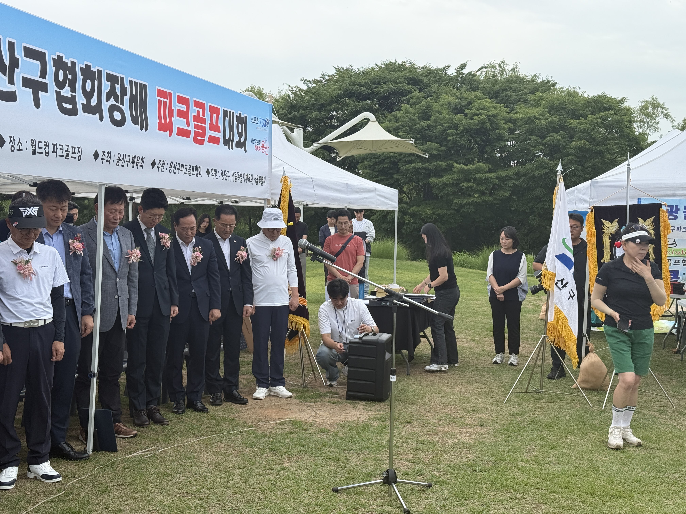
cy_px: 257
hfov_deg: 39.7
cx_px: 343
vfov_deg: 30.3
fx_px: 951
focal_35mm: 48
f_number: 1.78
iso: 100
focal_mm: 6.76
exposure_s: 1/2146
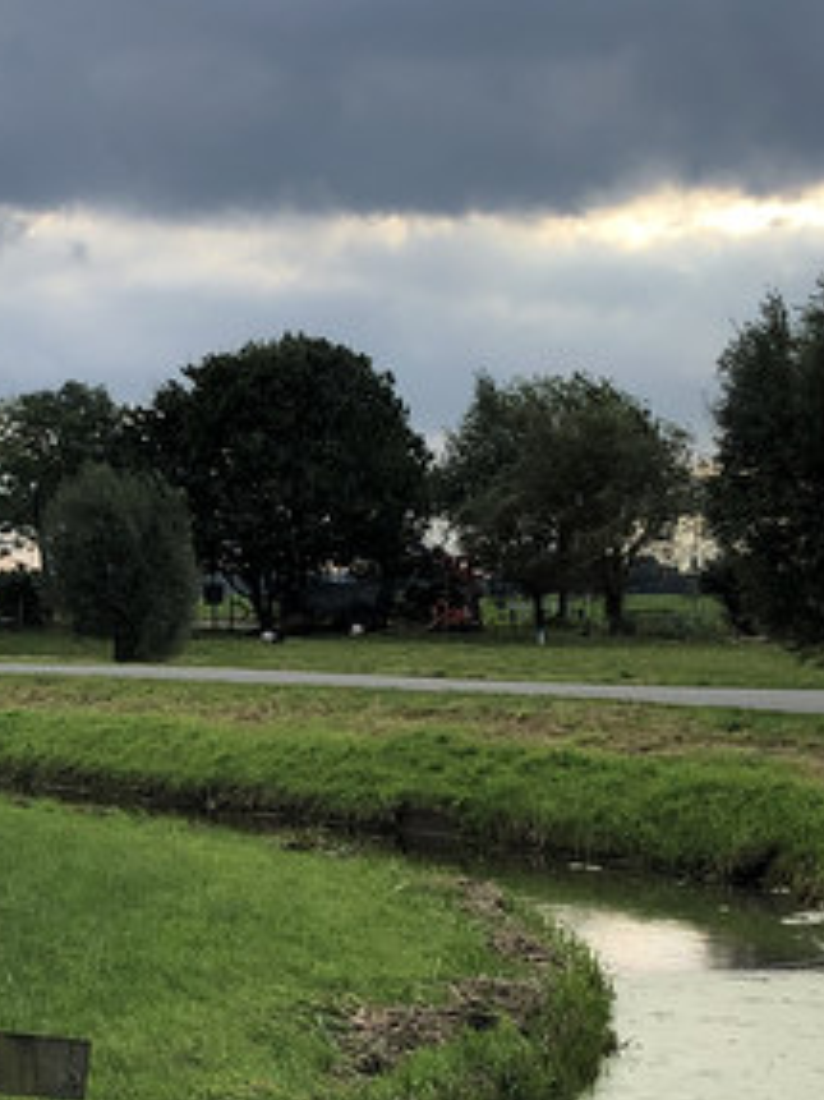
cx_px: 88
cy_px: 694
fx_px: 2890
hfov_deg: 16.0
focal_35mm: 91
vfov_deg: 21.5
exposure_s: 1/1033
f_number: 1.8
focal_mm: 3.99
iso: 20
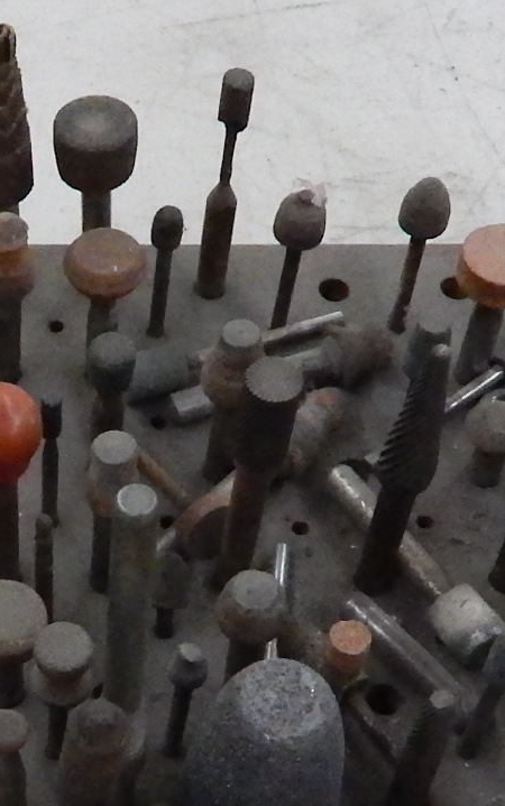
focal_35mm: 77
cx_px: -6
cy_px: 631
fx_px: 1694
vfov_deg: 26.4
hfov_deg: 16.6
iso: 1600
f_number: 3
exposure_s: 1/200
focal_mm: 4
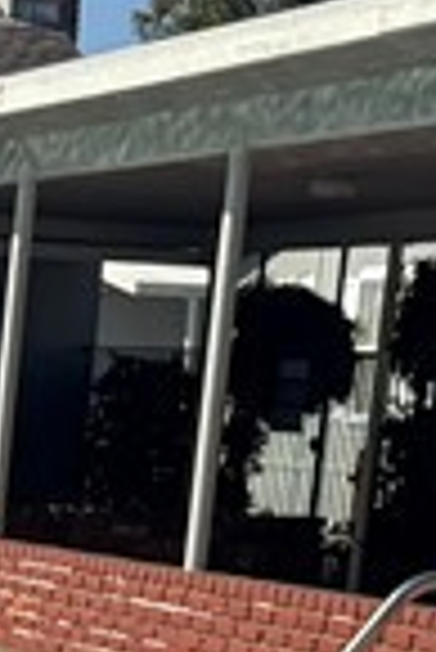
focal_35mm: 176
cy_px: 989
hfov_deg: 7.4
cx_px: -566
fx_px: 3189
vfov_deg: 11.2
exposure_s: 1/6173
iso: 80
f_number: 1.78
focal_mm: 6.76
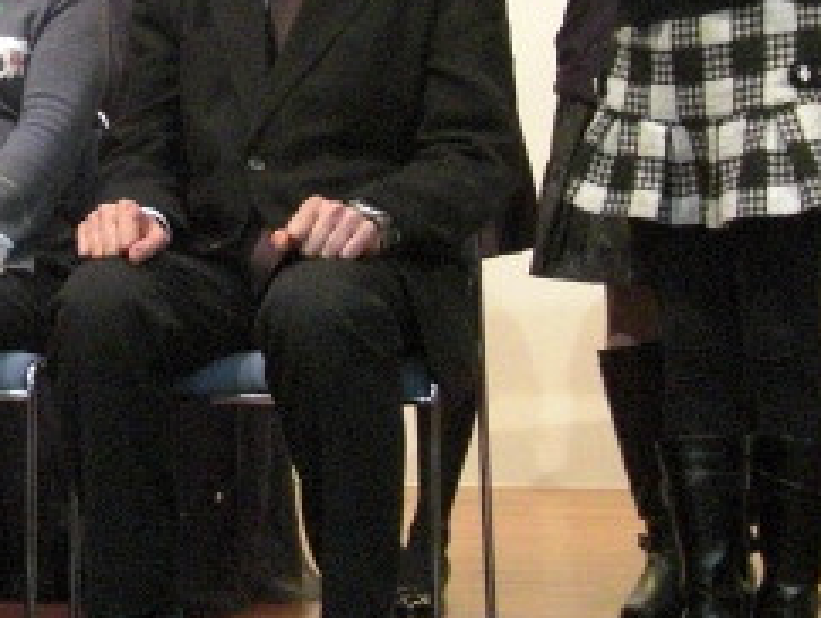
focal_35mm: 103
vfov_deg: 14.3
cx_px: -64
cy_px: 115
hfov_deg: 18.4
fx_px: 2445
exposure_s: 1/80
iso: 800
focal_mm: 6.9
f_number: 3
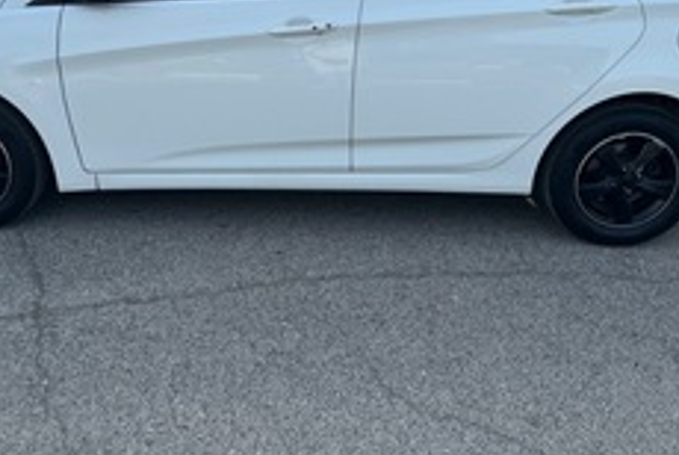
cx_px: 313
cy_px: 157
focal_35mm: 39
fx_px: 737
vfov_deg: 34.0
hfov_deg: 49.4
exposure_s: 1/1131
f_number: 1.78
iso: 80
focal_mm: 6.76
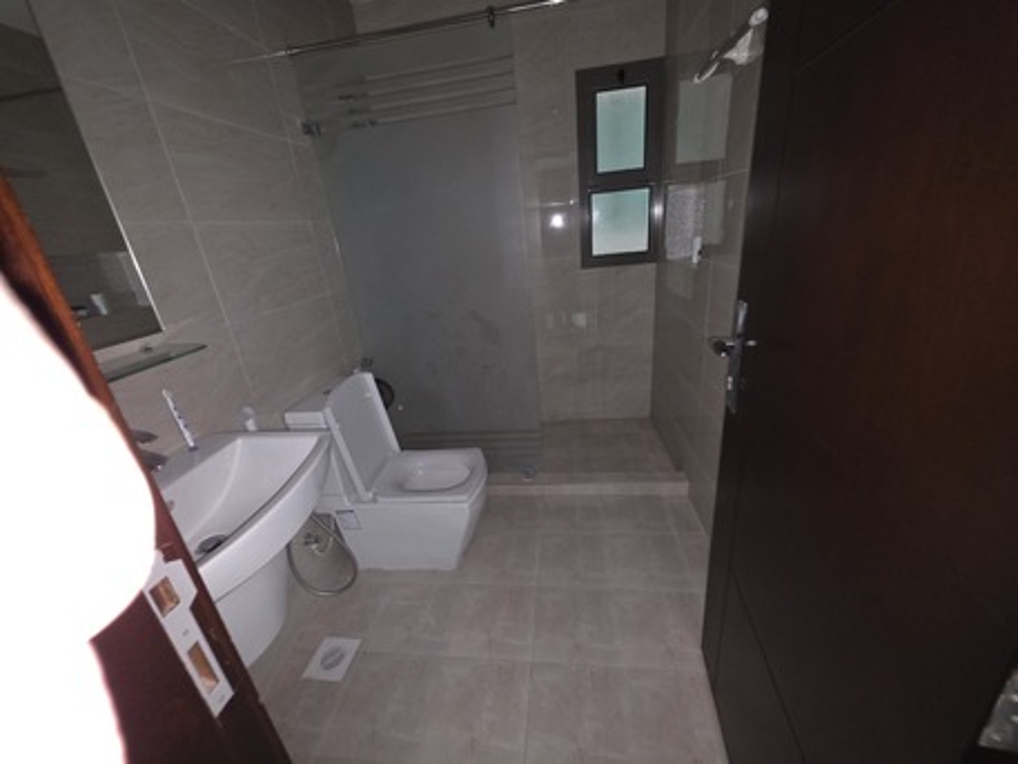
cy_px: 382
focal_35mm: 13
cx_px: 509
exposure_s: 1/8
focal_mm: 2.2
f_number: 1.9
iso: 2500
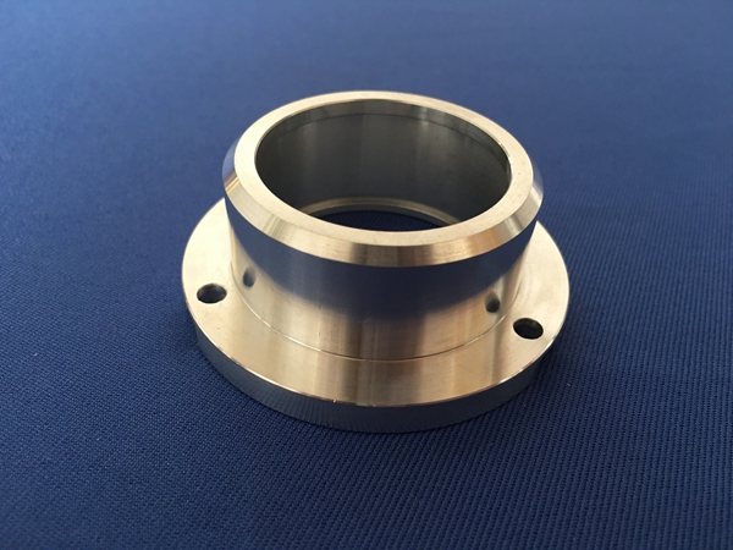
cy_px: 275
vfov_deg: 48.2
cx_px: 366
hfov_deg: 61.7
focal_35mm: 29
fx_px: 614
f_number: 2.2
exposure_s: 1/17
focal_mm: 4.15
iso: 64
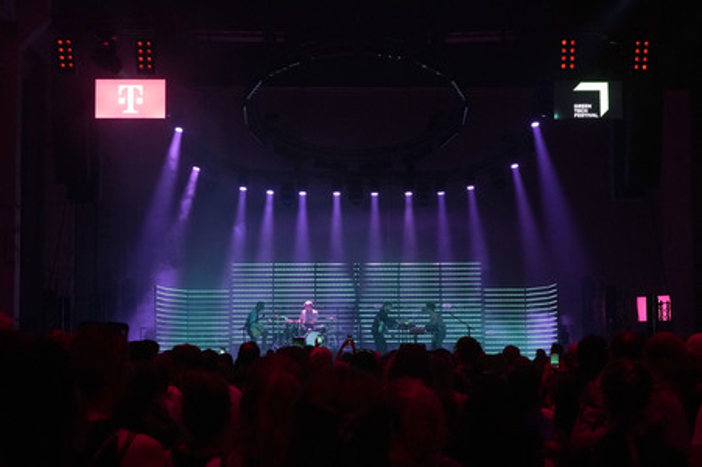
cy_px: 234
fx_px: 896
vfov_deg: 29.2
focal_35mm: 46
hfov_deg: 42.8
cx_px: 351
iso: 3200
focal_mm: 46
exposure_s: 1/160
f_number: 5.6
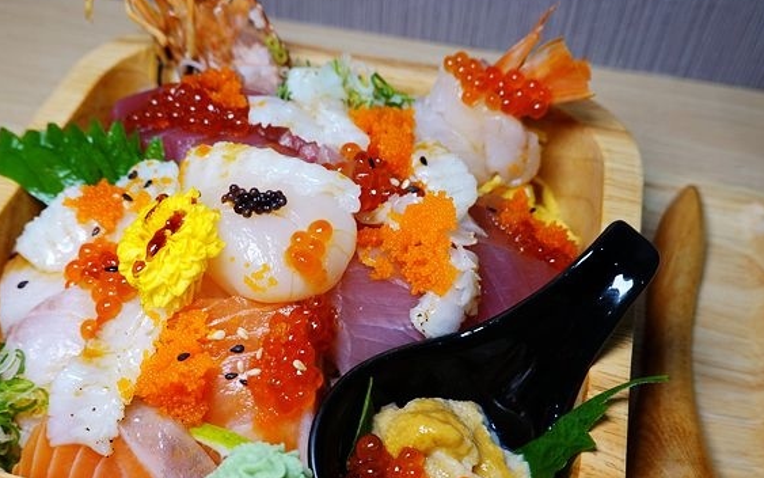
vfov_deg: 32.0
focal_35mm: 40
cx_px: 328
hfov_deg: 49.1
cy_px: 274
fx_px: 833
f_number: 3.5
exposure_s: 1/50
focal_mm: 12.76
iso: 125
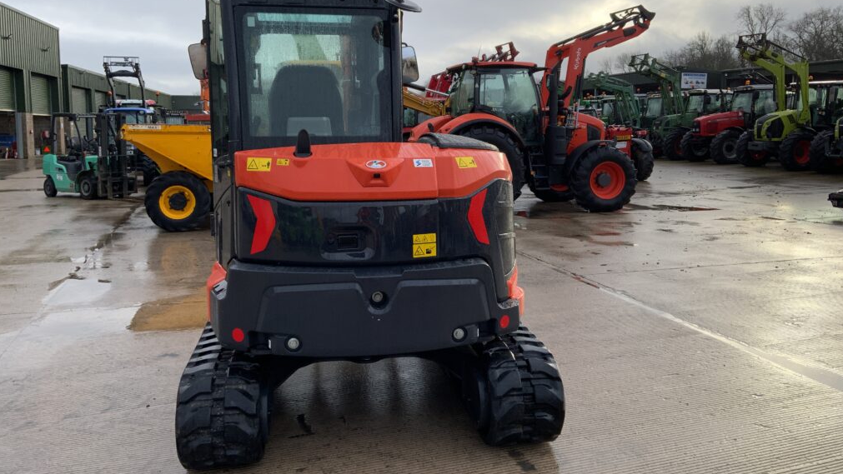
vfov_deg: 36.6
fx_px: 715
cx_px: 424
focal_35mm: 32
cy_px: 207
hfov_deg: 61.0
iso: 16
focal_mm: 3
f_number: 1.8
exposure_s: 1/383
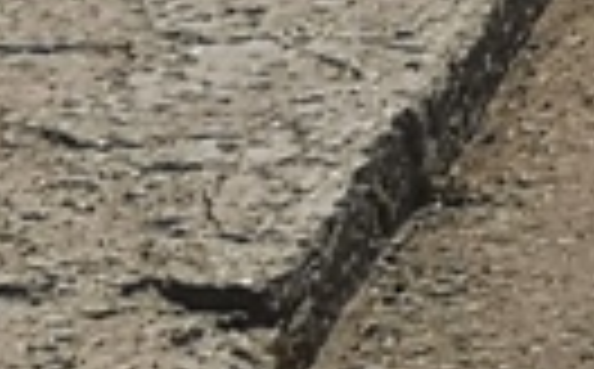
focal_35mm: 363
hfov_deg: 5.7
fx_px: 5866
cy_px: -1228
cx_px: 1058
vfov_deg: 3.4
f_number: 1.8
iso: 50
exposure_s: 1/3106
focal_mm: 5.58
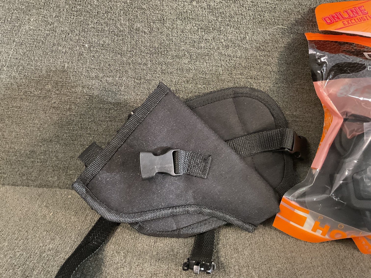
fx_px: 311
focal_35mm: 29
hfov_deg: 61.7
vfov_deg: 48.2
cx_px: 186
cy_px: 139
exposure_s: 1/30
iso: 500
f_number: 1.8
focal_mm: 3
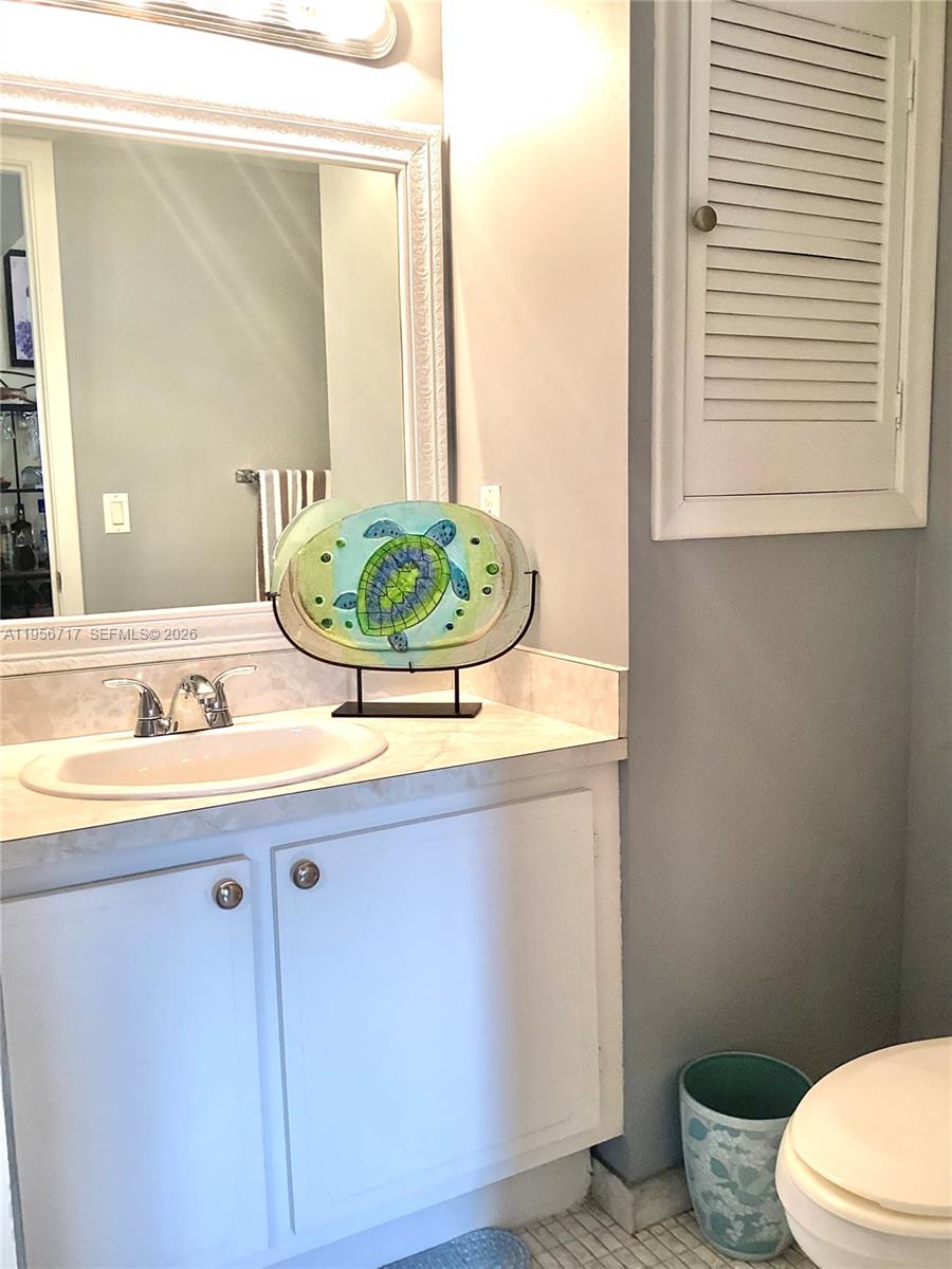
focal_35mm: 31
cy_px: 634
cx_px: 476
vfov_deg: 58.4
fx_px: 1137
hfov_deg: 45.4
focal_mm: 3.3
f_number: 2.4
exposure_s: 1/50
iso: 125
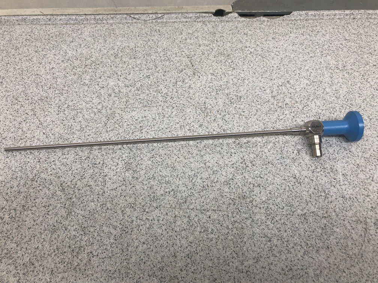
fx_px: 306
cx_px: 189
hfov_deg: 63.4
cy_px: 142
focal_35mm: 28
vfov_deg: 49.7
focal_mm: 3.99
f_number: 1.8
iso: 64
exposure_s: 1/120
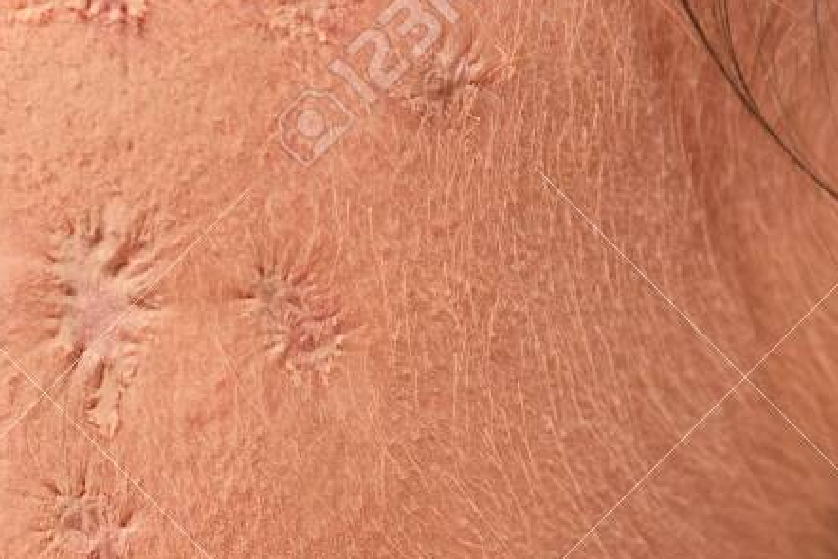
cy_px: 662
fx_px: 7195
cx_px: 44
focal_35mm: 309
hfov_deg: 6.6
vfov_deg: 4.4
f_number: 5.6
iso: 125
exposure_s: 1/160
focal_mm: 105
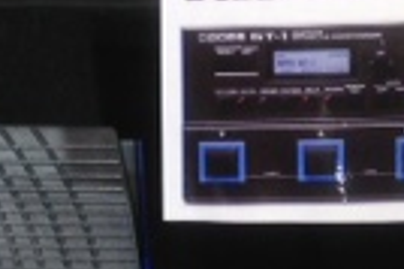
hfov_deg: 12.1
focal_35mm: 164
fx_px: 1838
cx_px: -142
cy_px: 97
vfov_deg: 8.3
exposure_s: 1/60
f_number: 2.4
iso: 50
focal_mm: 4.12
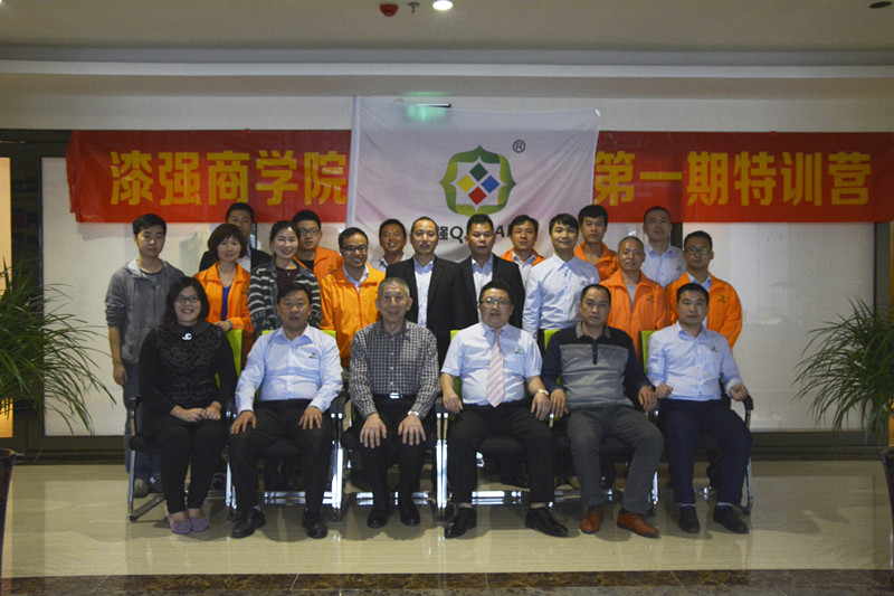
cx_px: 447
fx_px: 819
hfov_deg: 57.2
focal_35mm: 33
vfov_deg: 40.0
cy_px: 298
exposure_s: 1/80
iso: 1250
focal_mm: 22
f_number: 6.3
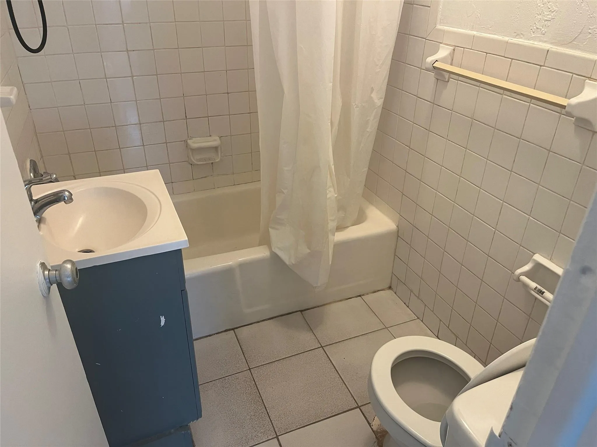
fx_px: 448
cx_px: 298
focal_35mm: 26
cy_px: 224
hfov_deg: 67.3
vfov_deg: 53.1
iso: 125
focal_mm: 5.1
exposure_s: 1/60
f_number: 1.6
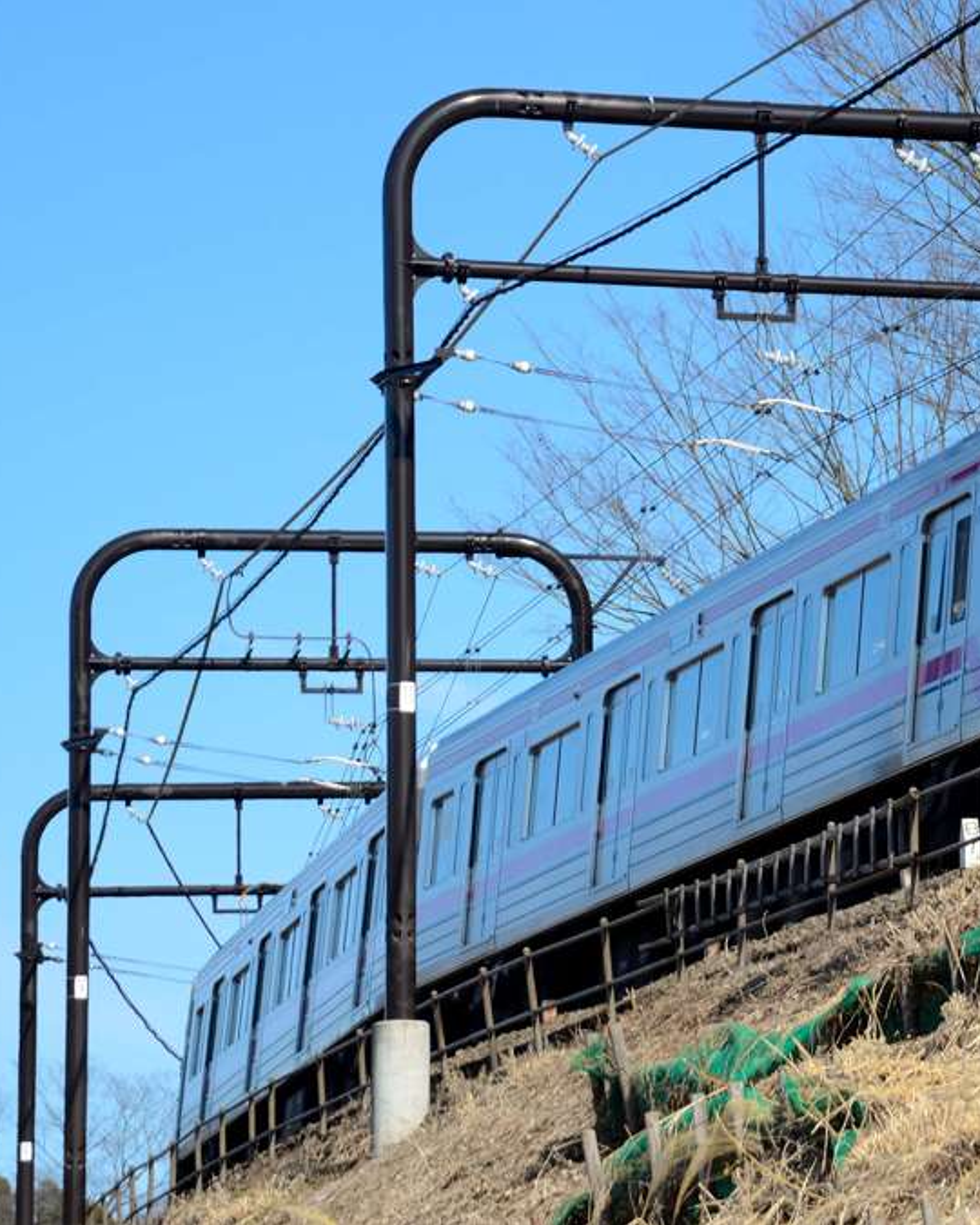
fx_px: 7106
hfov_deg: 7.9
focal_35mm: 196
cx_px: 757
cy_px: 613
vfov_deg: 9.9
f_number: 5
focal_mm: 92
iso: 400
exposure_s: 1/500
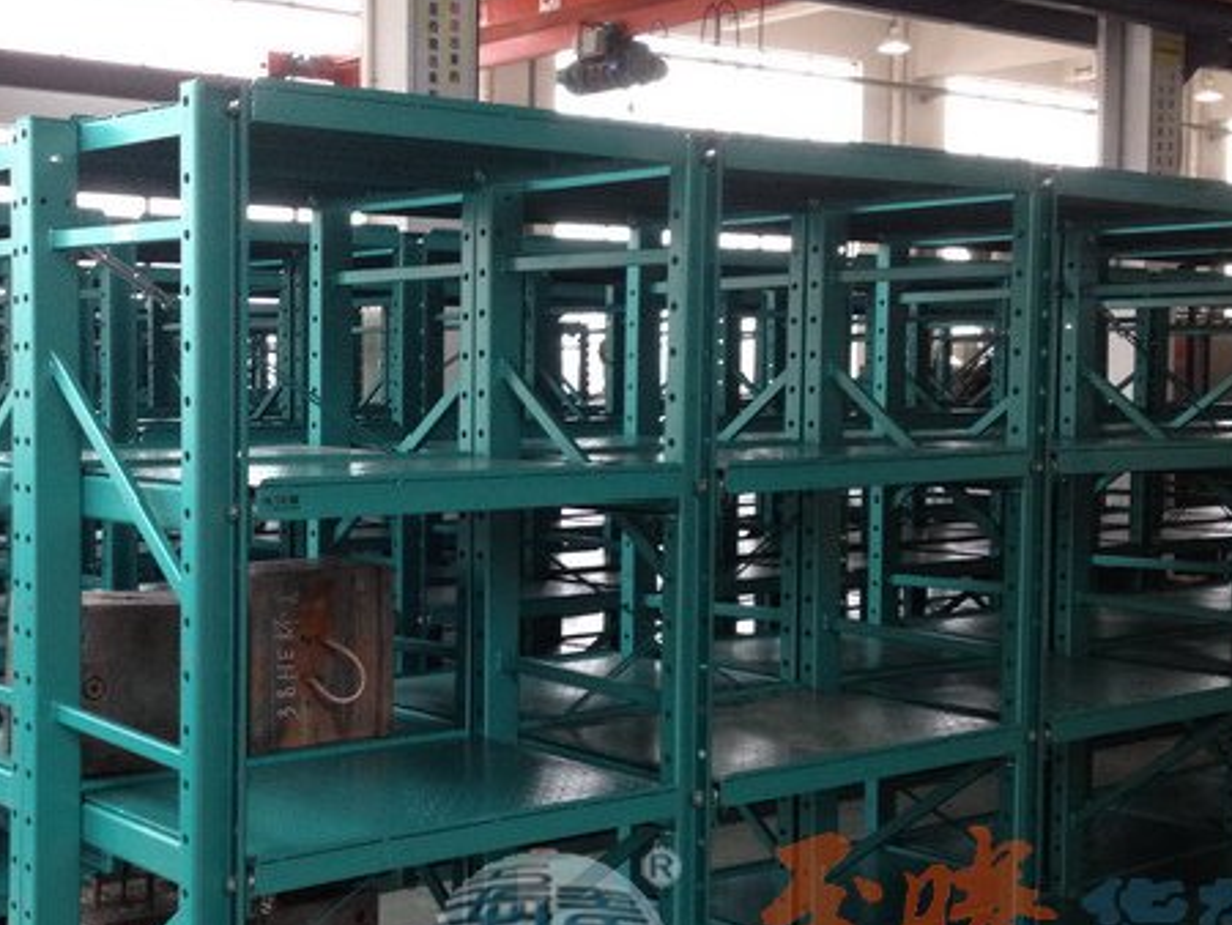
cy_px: 498
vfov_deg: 26.1
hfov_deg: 34.0
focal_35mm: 56
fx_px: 1994
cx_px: 408
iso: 160
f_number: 2.4
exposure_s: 1/20
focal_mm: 4.28
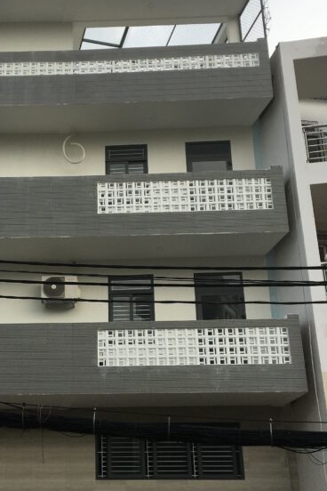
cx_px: 78
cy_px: 265
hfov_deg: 23.9
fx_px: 763
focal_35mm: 56
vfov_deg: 35.6
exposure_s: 1/1603
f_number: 2.2
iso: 25
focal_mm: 4.15
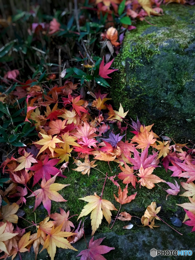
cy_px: 130
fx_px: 218
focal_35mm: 29
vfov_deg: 61.7
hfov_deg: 48.2
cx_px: 98
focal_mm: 4.15
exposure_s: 1/40
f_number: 2.2
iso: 32
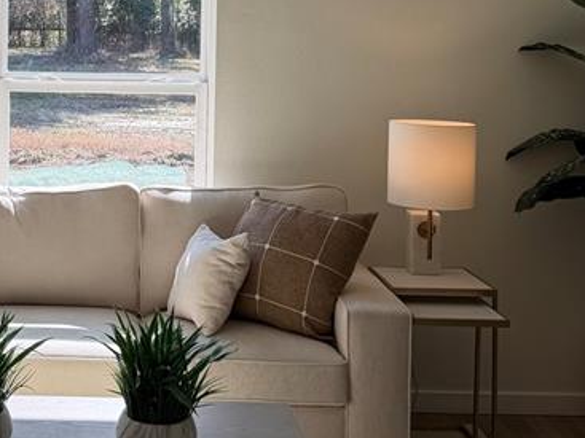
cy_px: 46
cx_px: 89
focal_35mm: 67
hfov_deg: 28.2
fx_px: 1132
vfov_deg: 21.4
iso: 80
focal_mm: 6.76
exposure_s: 1/671
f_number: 1.78
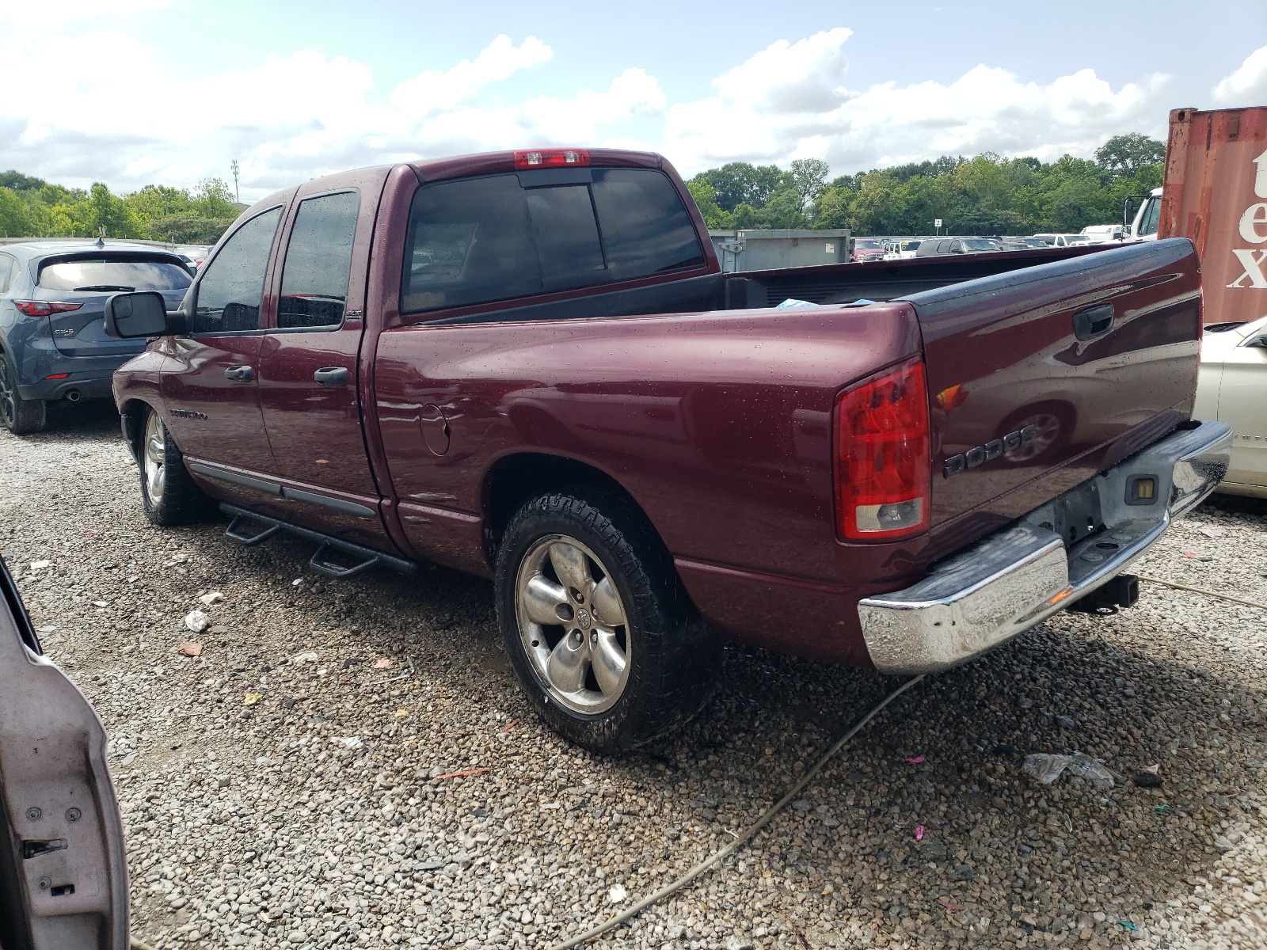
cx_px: 634
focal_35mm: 26
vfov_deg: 53.1
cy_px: 475
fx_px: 952
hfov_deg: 67.3
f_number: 1.5
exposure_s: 1/2000
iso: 50
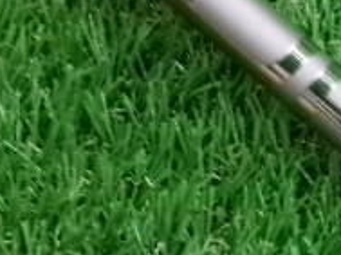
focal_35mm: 95
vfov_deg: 15.5
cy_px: 183
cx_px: 435
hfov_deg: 19.2
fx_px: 934
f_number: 3.9
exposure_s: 1/34
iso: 800
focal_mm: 5.1
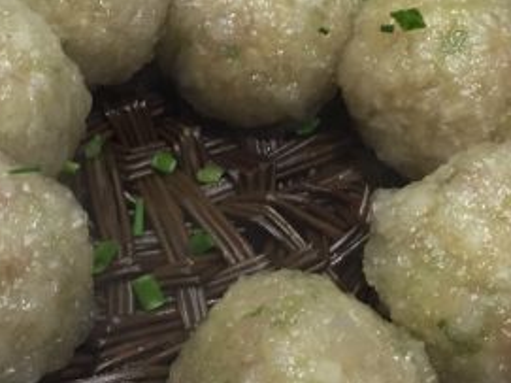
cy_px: 158
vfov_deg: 19.6
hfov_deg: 25.8
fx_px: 1107
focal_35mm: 75
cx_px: 147
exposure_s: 1/33
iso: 200
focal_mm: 4.15
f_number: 2.2
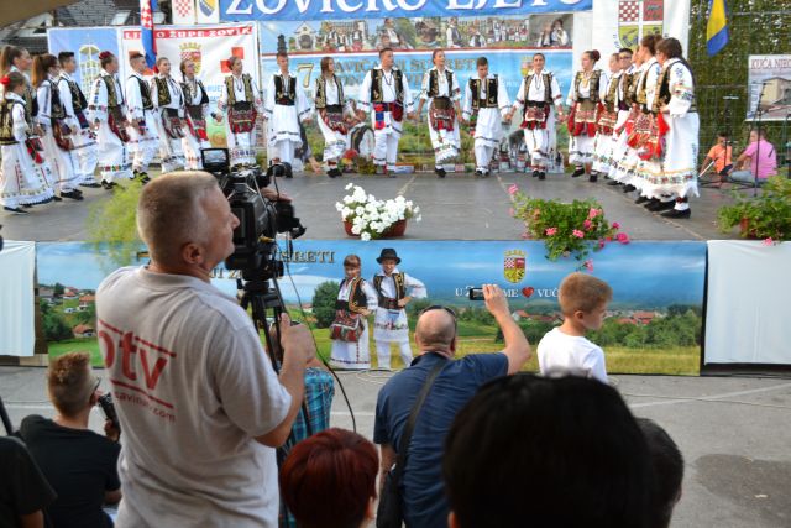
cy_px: 264
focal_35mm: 36
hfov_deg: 53.1
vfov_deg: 36.9
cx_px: 396
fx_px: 791
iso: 400
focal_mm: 24
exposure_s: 1/60
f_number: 4
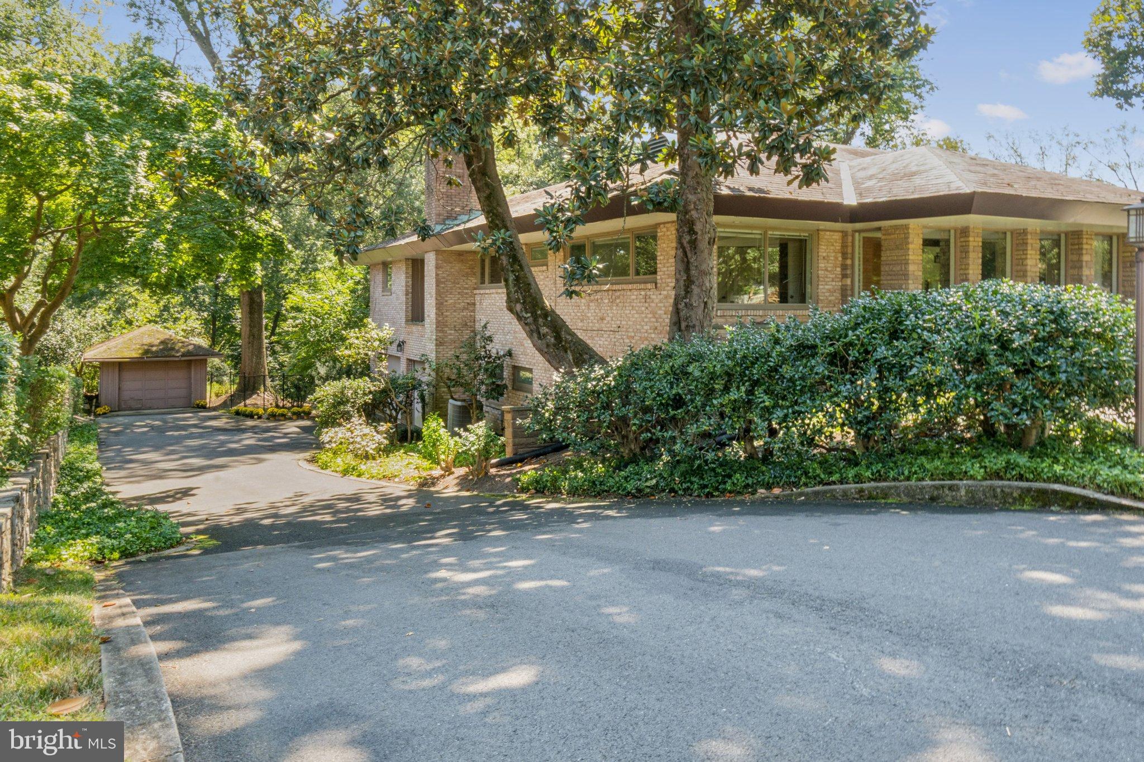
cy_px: 381
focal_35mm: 24
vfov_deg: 53.1
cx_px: 572
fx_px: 763
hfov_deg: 73.7
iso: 200
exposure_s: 1/8
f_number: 22
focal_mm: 16
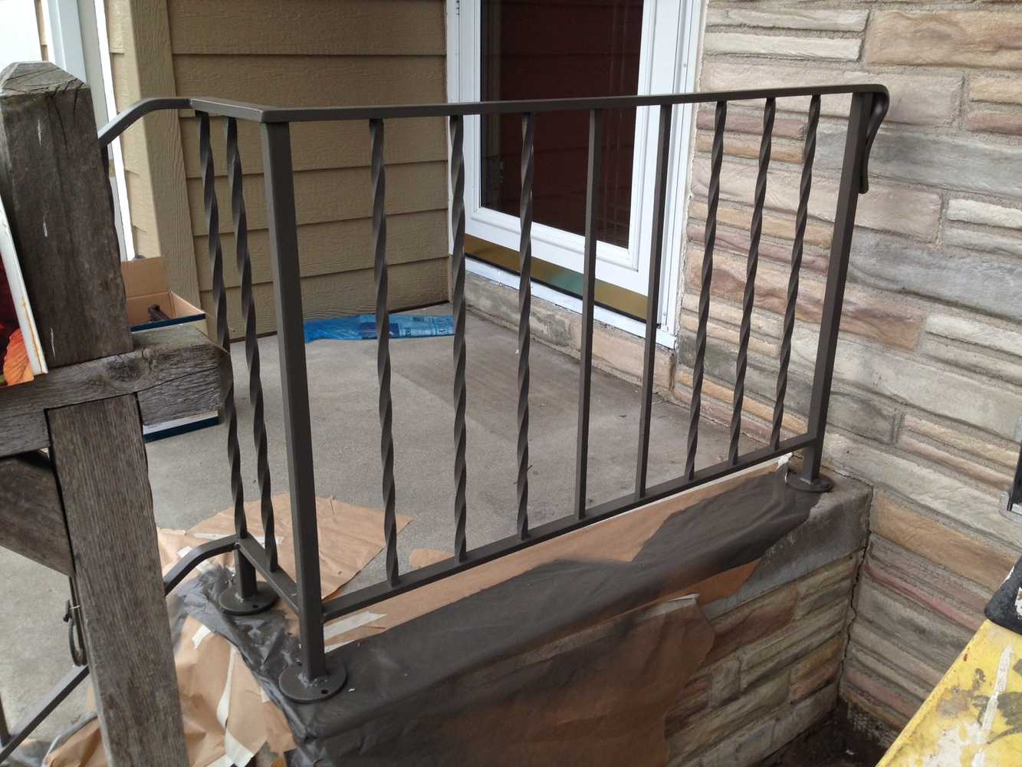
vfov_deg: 43.0
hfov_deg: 55.3
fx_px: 974
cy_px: 384
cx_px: 511
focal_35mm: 33
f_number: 2.4
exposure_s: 1/60
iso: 50
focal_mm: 4.12
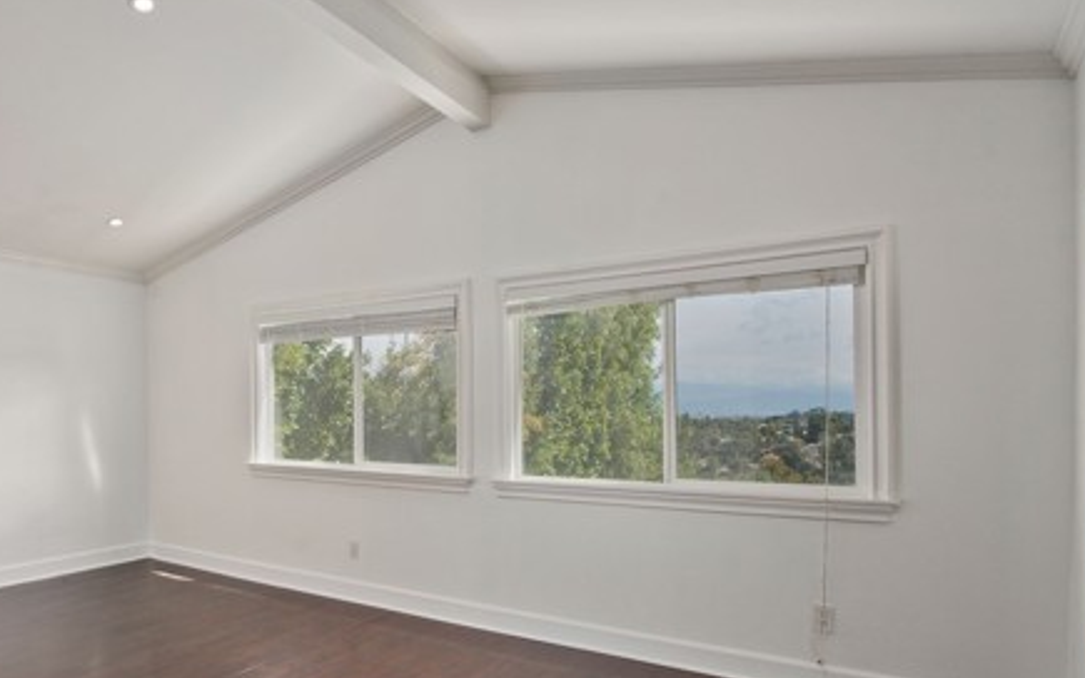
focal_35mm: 24
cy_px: 398
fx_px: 710
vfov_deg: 50.8
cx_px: 362
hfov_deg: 72.5
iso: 400
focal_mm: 16
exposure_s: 1/2000
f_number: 7.1
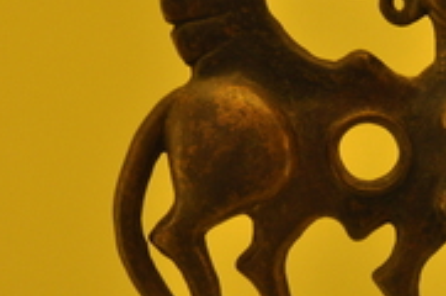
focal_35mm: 329
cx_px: 426
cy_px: 168
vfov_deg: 4.2
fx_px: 4069
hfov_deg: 6.3
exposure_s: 1/125
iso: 1000
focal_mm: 90
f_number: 5.3
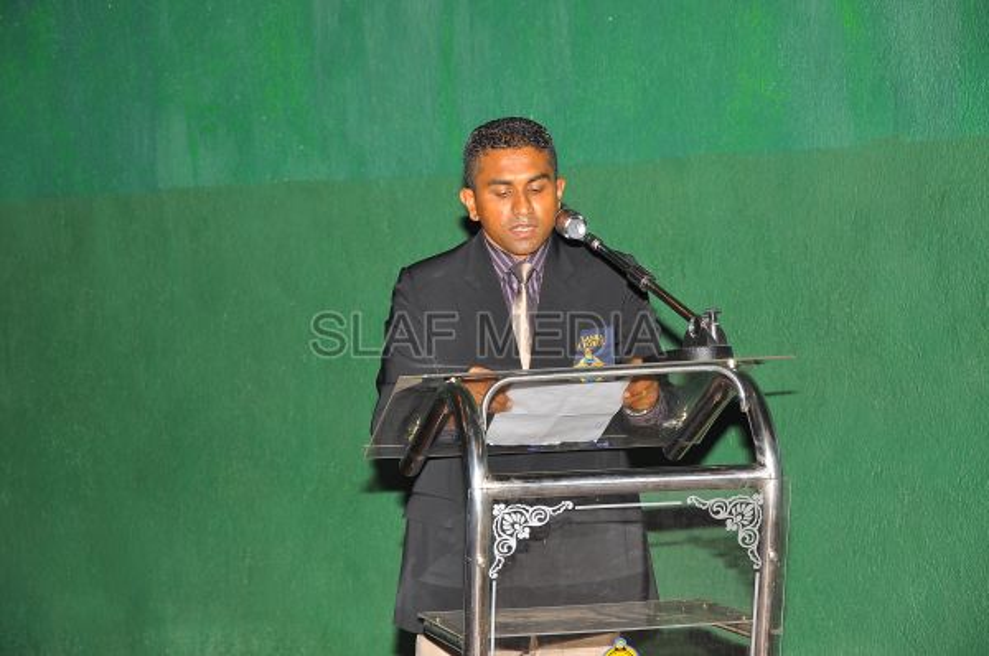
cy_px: 328
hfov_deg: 19.5
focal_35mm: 105
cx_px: 494
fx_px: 2880
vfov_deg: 13.0
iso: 200
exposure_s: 1/60
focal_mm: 70
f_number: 5.6
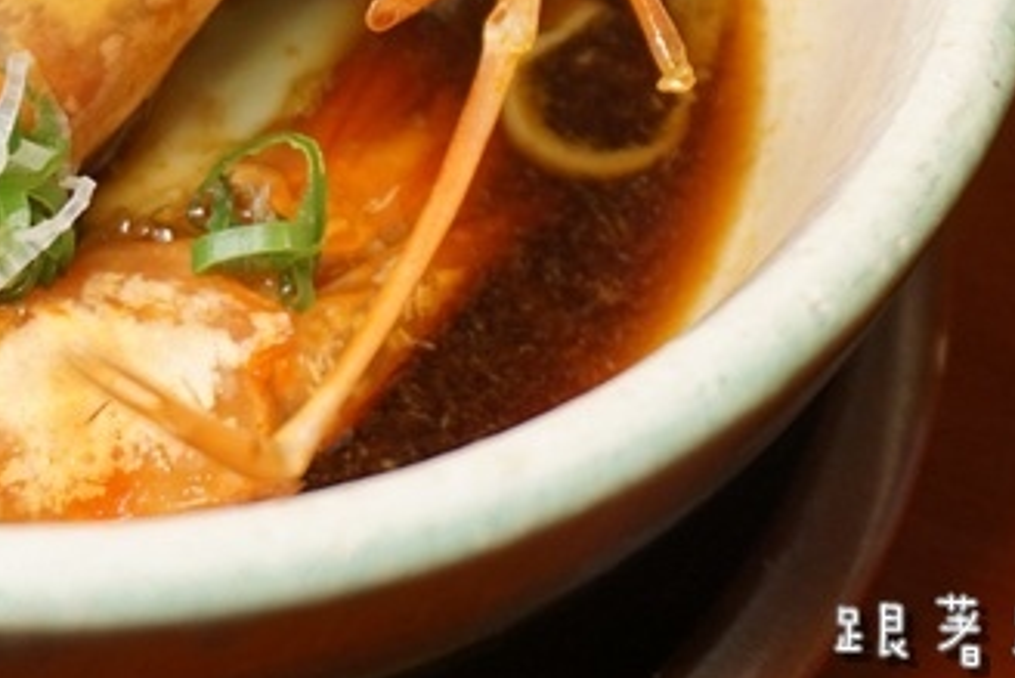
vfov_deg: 10.5
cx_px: 198
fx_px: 3570
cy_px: -330
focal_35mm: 127
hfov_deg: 16.1
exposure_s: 1/60
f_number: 4.5
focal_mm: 27
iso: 400
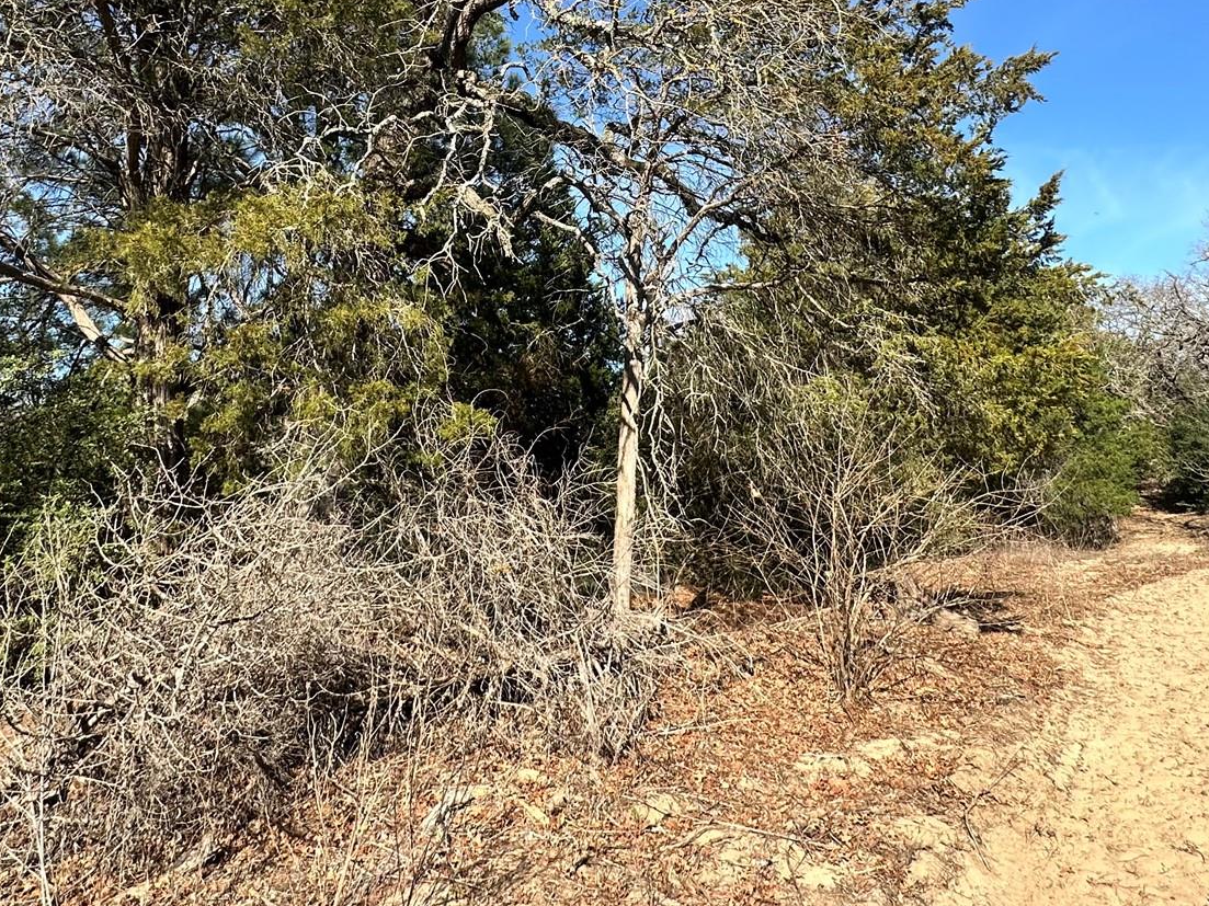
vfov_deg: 50.4
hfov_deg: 67.3
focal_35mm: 26
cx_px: 570
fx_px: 908
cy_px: 205
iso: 40
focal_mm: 2.22
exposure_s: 1/882
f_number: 2.2
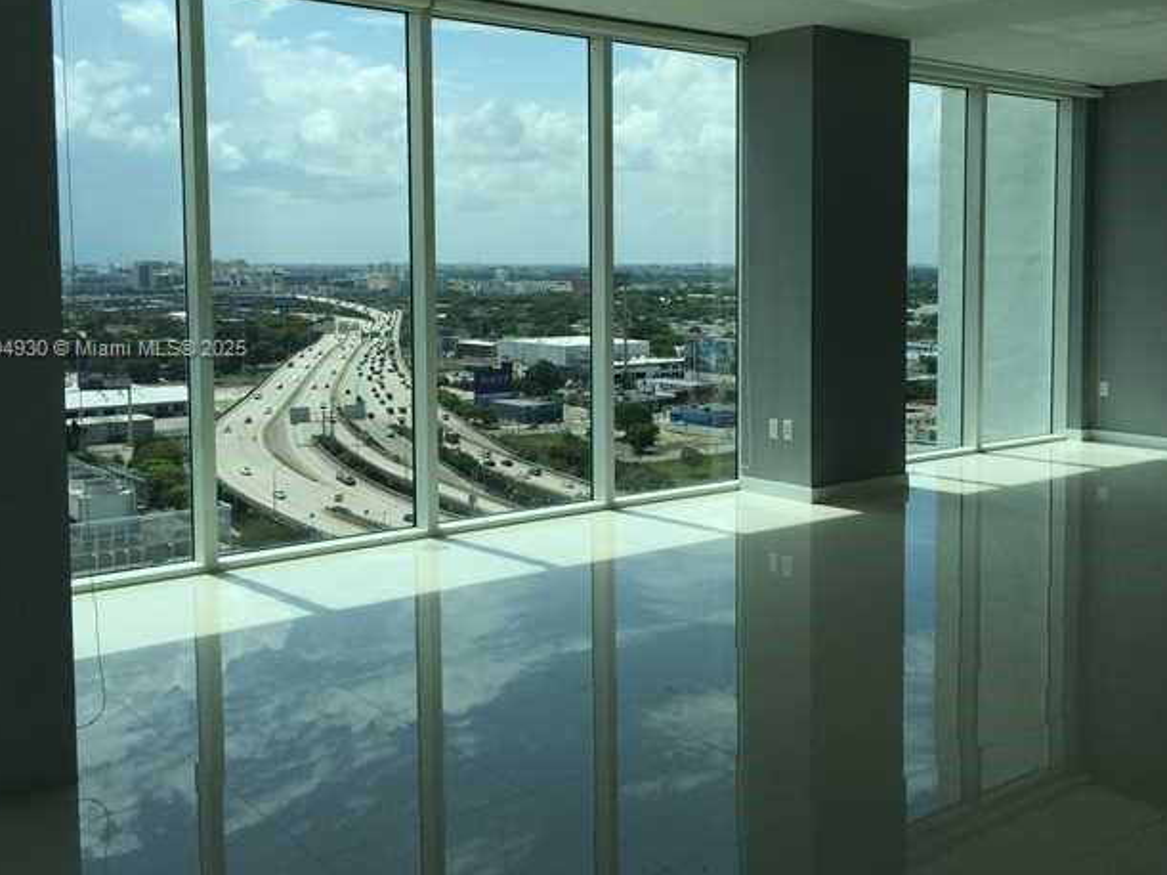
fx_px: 1281
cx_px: 703
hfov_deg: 48.7
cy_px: 350
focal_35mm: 38
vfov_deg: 37.6
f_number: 2.2
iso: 32
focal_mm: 4.15
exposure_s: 1/3165
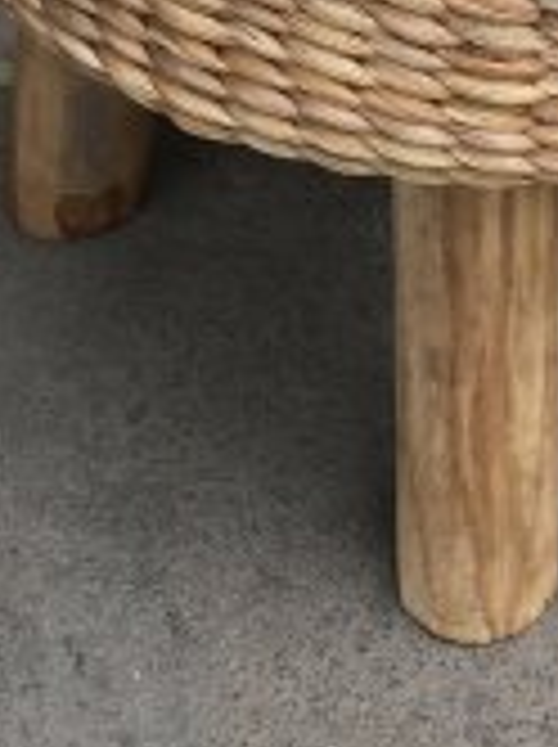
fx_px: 2306
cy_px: -76
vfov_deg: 17.8
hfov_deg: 13.6
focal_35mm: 107
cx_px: 583
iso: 25
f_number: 2.2
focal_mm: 4.15
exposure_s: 1/432
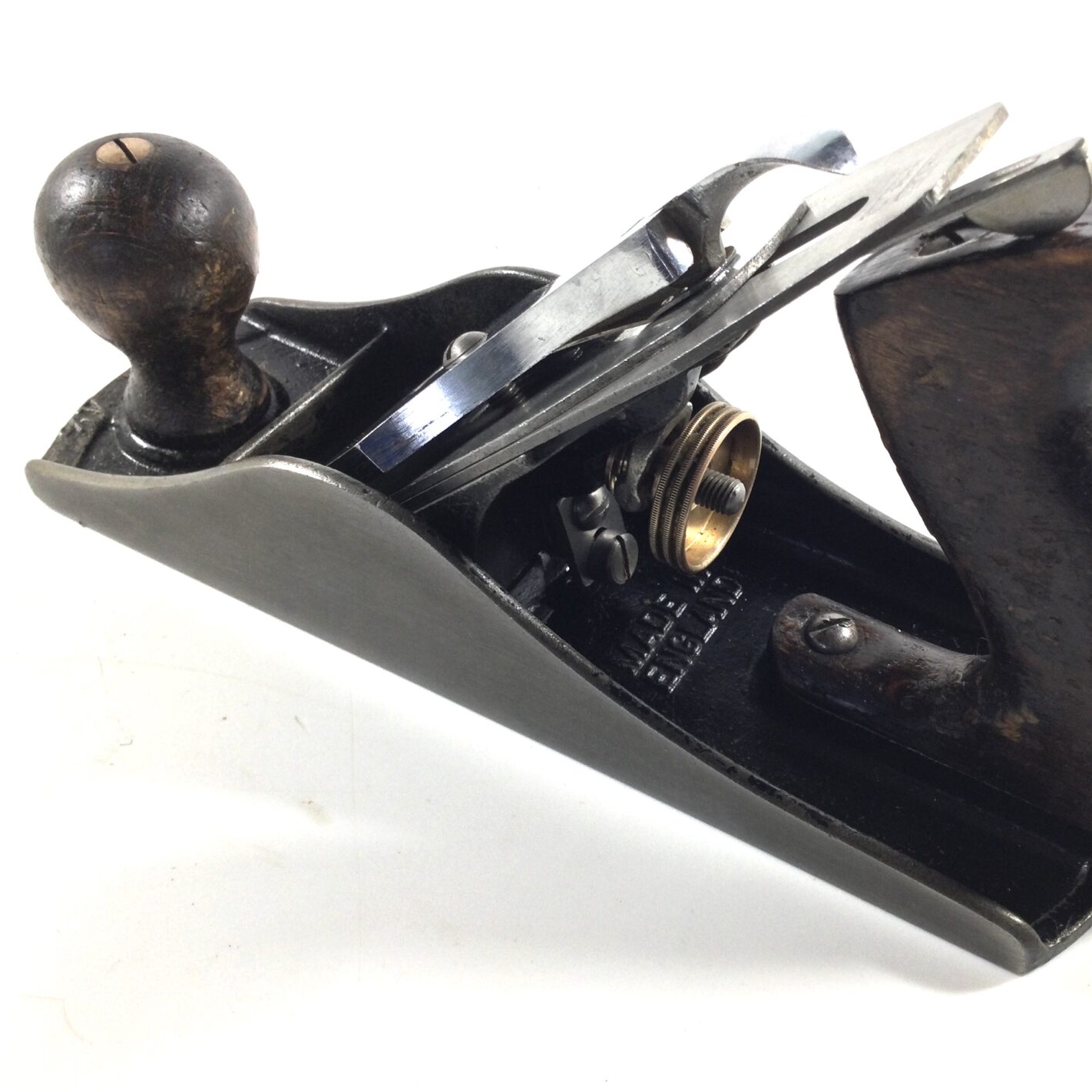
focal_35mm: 37
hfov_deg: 44.5
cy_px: 541
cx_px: 695
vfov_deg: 44.9
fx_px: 1321
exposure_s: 1/50
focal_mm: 3.3
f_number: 2.4
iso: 32
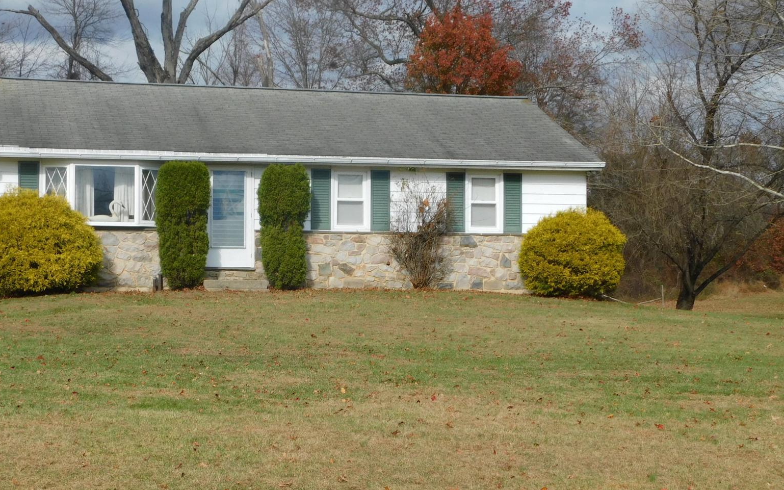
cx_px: 295
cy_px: 269
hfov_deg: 28.5
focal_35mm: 72
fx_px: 1538
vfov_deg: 18.1
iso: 125
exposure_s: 1/1000
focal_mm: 9
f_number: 3.8
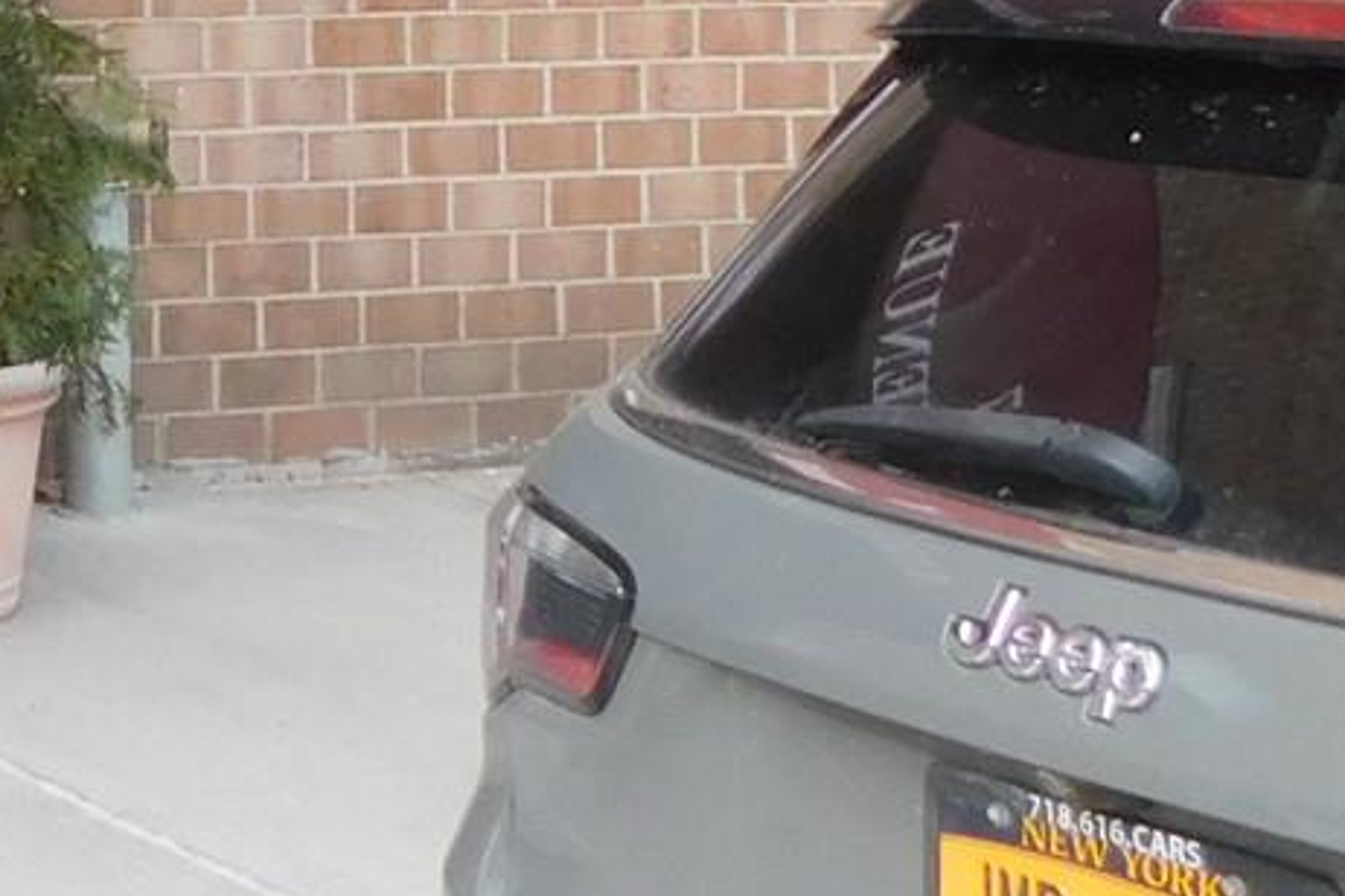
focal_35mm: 106
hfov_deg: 16.0
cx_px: -1153
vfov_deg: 11.9
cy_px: -704
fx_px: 3960
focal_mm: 4
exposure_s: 1/250
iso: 125
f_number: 3
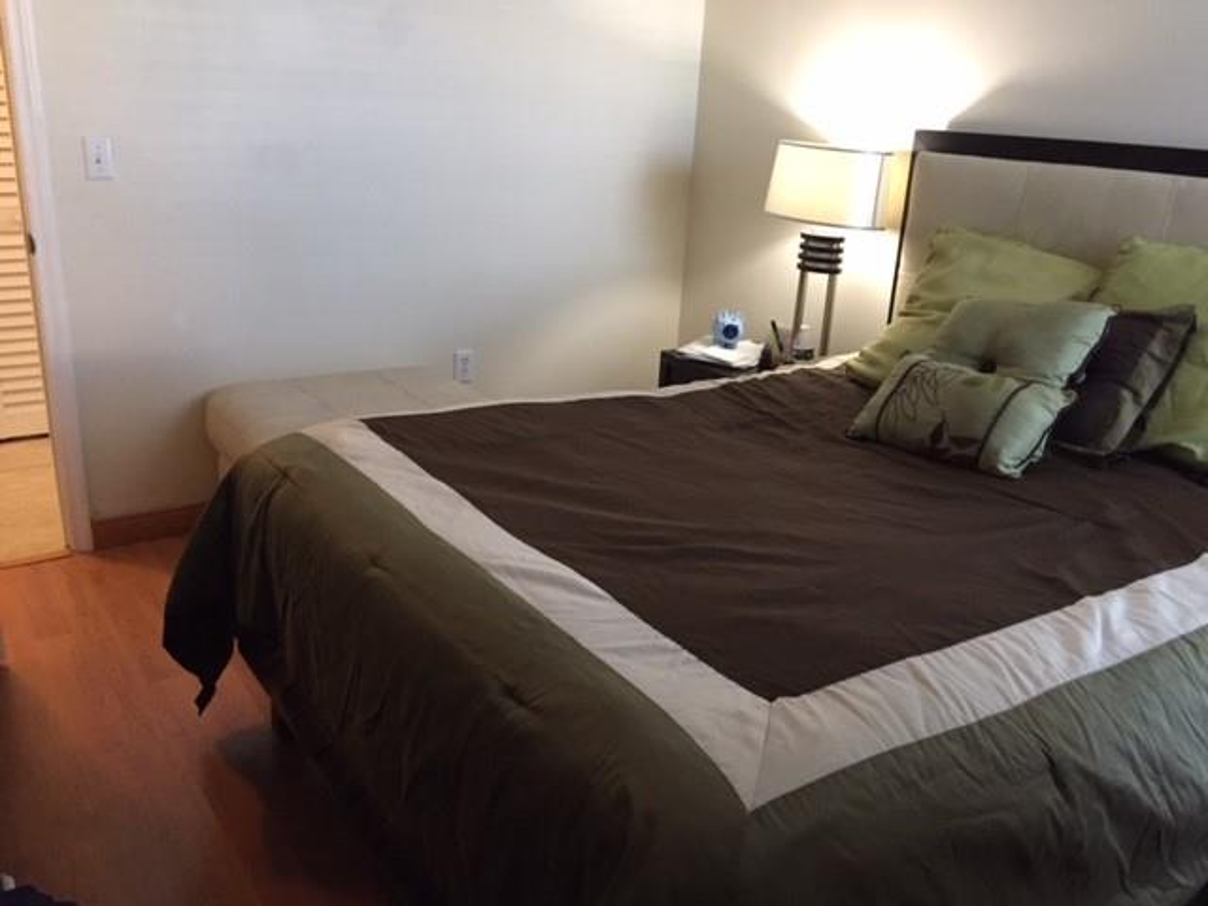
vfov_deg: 48.2
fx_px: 1012
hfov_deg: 61.7
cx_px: 604
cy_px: 453
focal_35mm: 29
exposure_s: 1/30
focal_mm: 4.15
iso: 250
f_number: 2.2
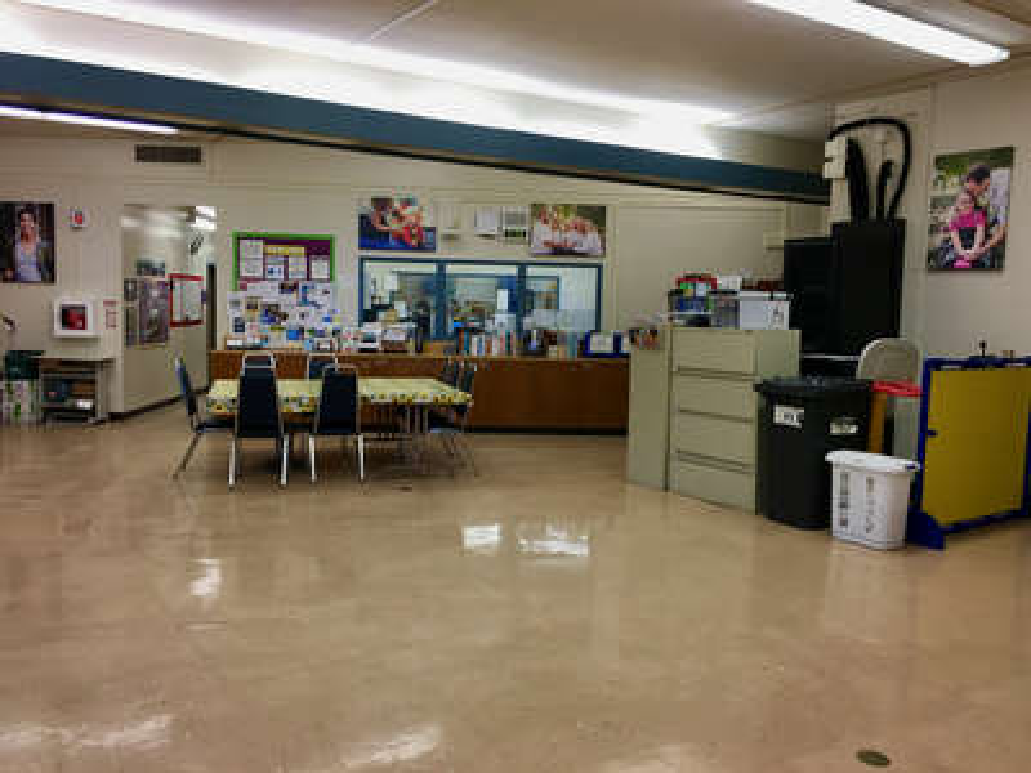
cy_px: 386
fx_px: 864
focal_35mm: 29
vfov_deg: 48.2
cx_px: 516
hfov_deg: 61.7
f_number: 2.2
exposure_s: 1/30
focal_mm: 4.15
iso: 25
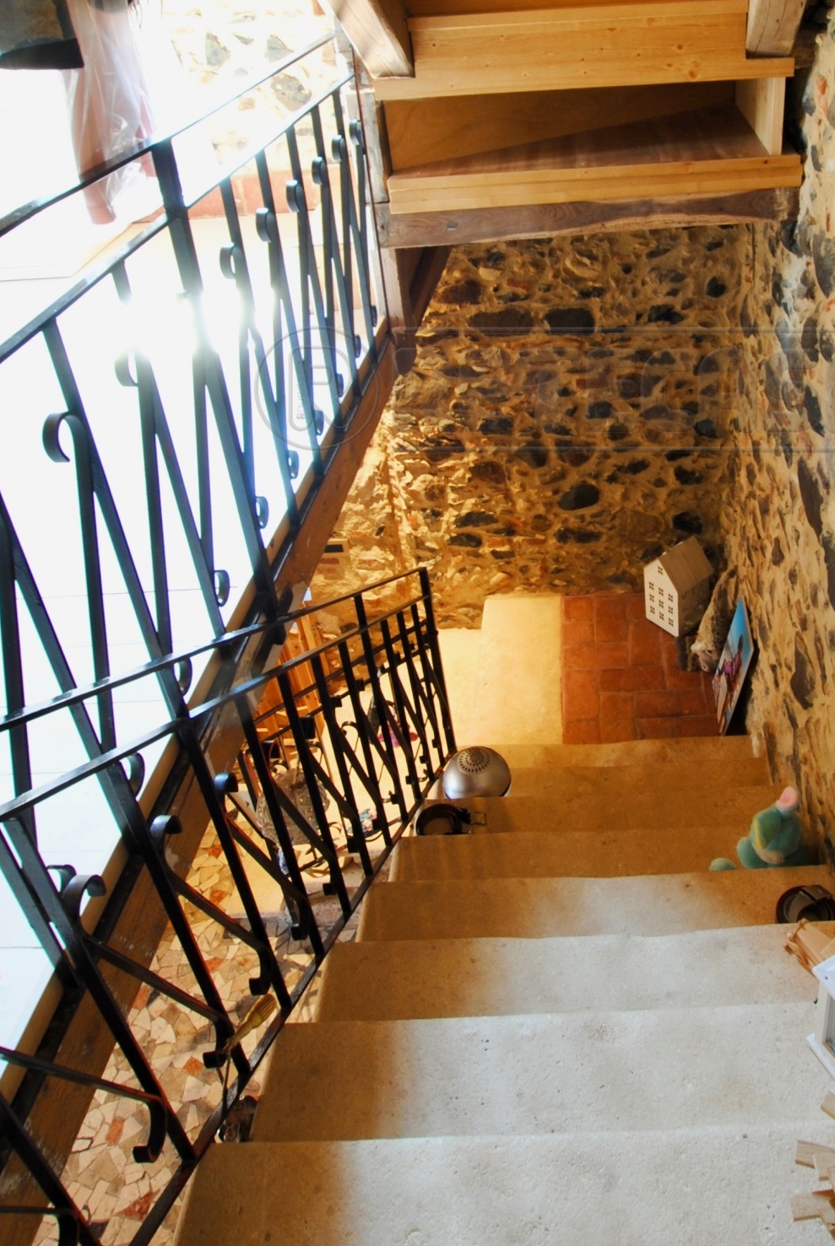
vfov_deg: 66.9
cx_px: 581
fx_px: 902
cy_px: 391
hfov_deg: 48.5
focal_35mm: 26
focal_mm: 10
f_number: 8
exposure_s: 2
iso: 100
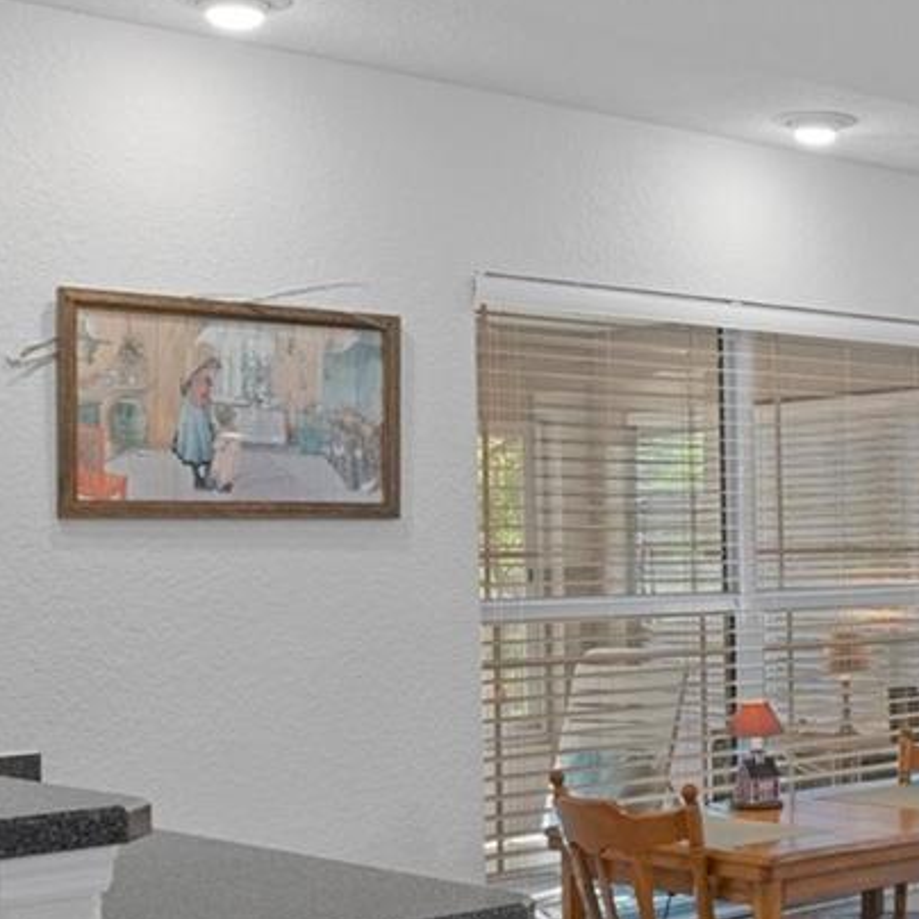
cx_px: 926
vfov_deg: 26.2
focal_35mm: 66
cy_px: 544
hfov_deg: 24.9
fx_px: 1973
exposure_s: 1/2
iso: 320
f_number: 8
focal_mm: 13
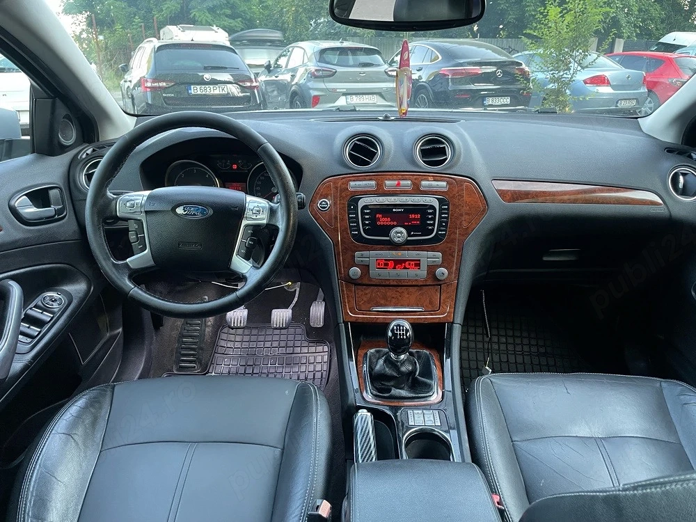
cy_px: 261
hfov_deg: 67.3
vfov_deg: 53.1
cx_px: 348
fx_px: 523
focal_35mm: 26
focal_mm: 4.2
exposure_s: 1/95
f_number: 1.6
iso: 125
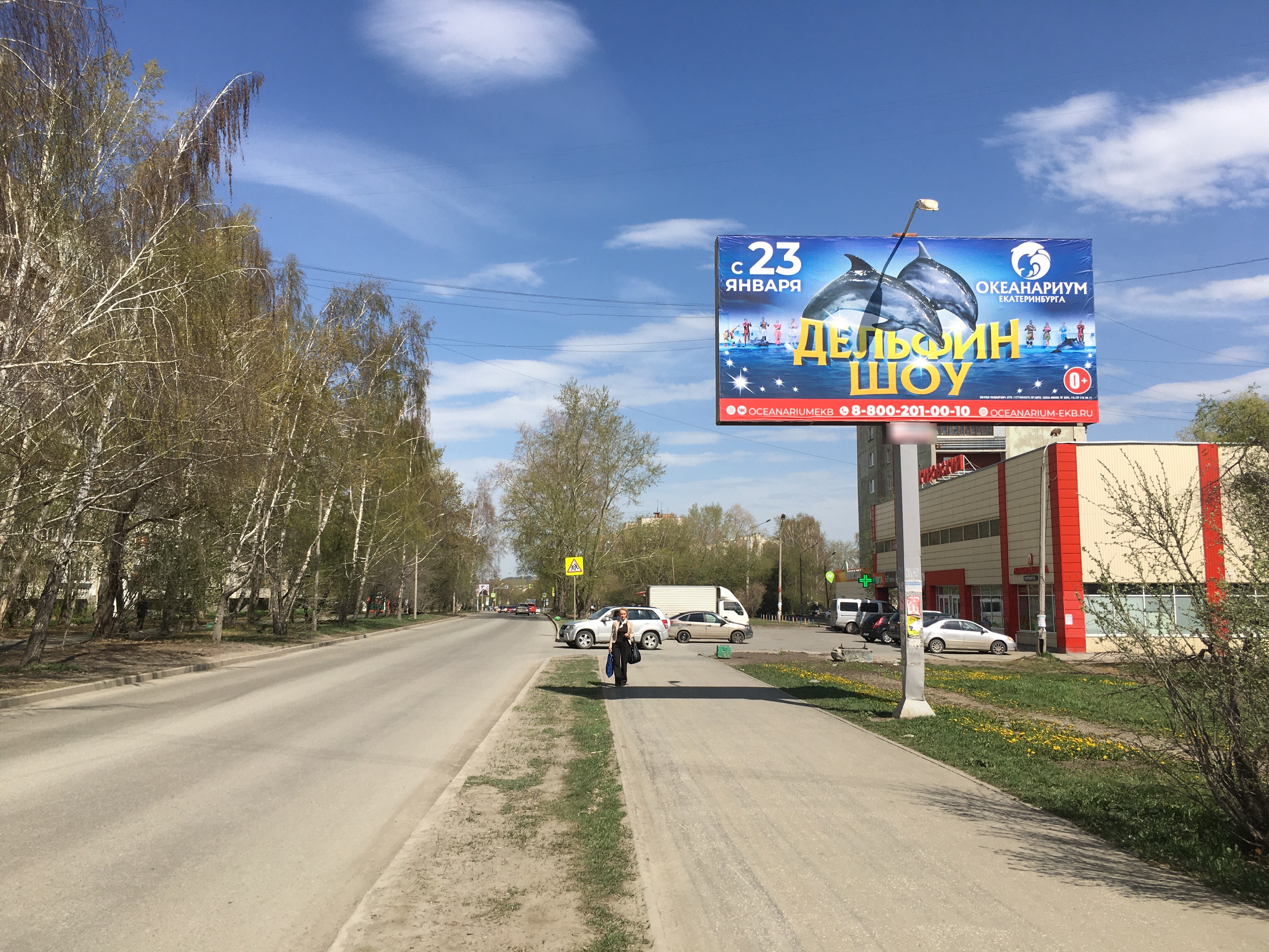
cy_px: 476
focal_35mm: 29
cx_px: 634
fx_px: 1063
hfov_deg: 61.7
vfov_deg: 48.2
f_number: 2.2
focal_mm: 4.15
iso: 25
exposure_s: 1/2024
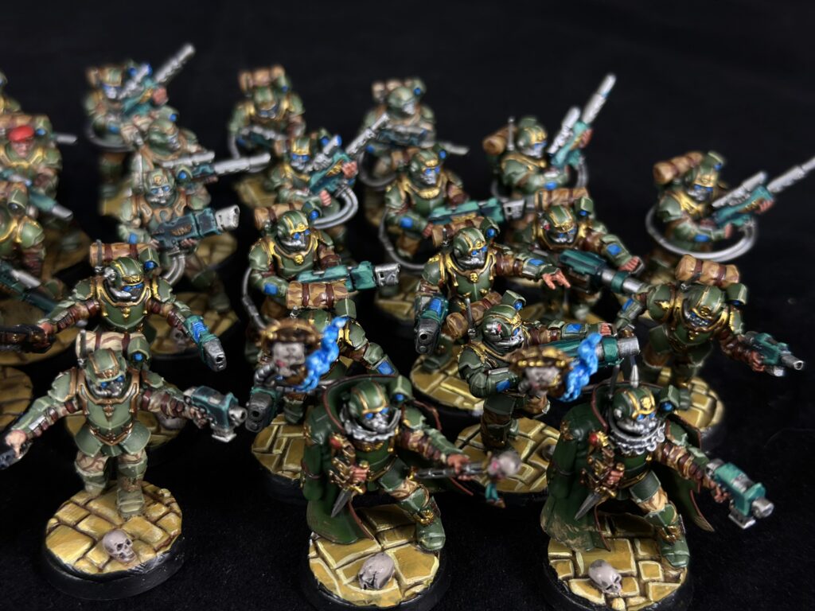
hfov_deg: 39.7
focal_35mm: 48
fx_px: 1130
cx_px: 408
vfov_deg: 30.3
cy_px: 306
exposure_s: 1/50
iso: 125
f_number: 1.78
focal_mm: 6.86
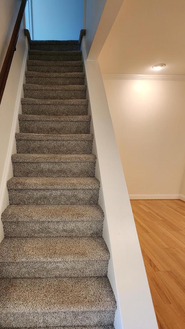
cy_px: 200
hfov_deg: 59.8
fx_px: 157
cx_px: 63
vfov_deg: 91.3
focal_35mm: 18
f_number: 2.2
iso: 200
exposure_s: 1/60
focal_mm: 2.2
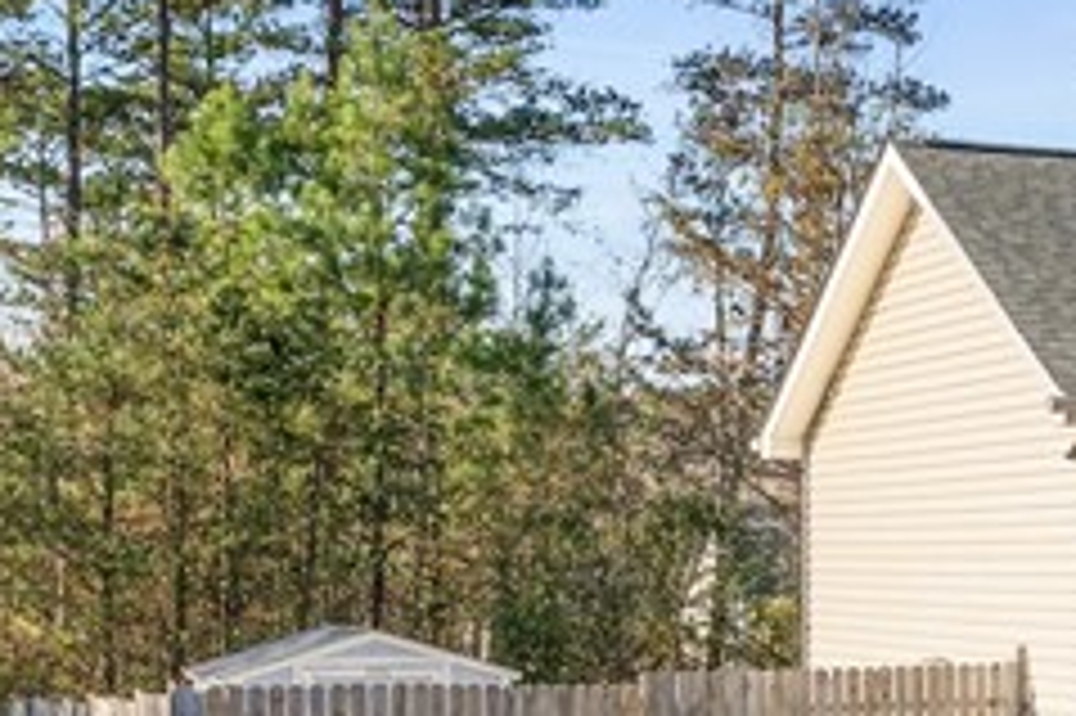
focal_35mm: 109
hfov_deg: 16.3
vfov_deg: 12.5
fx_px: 3256
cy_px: 588
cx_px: 1823
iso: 100
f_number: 6.3
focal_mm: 24
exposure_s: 1/320
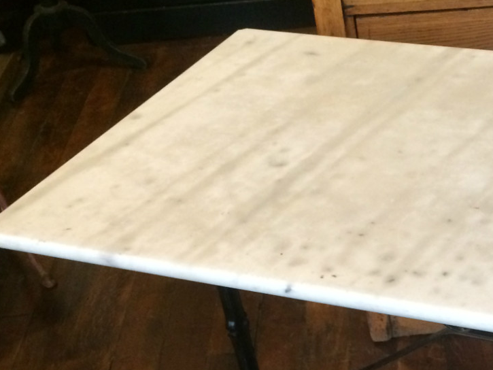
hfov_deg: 28.6
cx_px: 475
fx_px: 912
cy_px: 358
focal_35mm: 64
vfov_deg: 22.2
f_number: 2.2
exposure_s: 1/25
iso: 250
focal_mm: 4.15
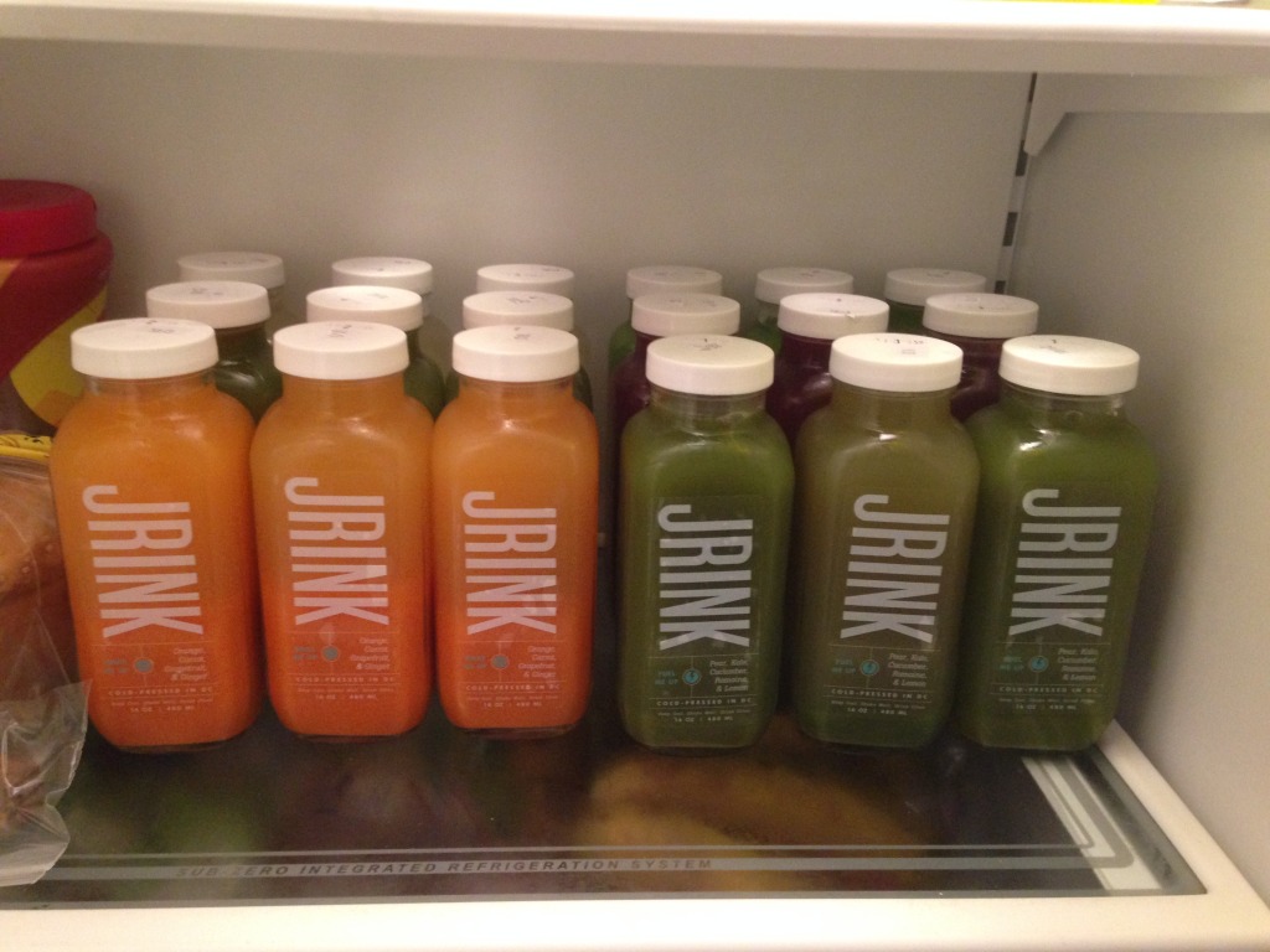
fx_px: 1211
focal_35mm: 33
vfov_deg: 42.9
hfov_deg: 55.4
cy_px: 476
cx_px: 635
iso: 320
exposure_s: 1/20
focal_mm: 4.12
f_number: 2.4
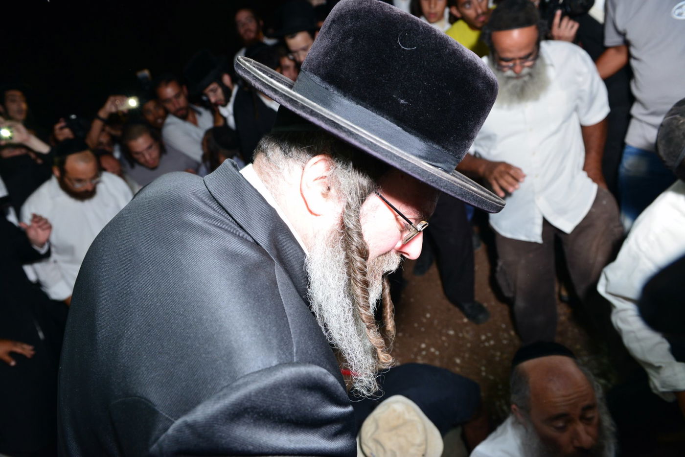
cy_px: 228
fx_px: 457
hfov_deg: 73.7
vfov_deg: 53.2
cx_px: 342
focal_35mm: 24
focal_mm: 24
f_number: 5
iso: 1000
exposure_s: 1/125
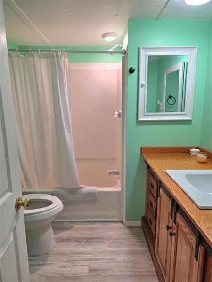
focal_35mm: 23
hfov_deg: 58.9
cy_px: 141
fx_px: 188
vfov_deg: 73.9
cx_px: 106
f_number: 1.7
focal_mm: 6.3
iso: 125
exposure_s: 1/120
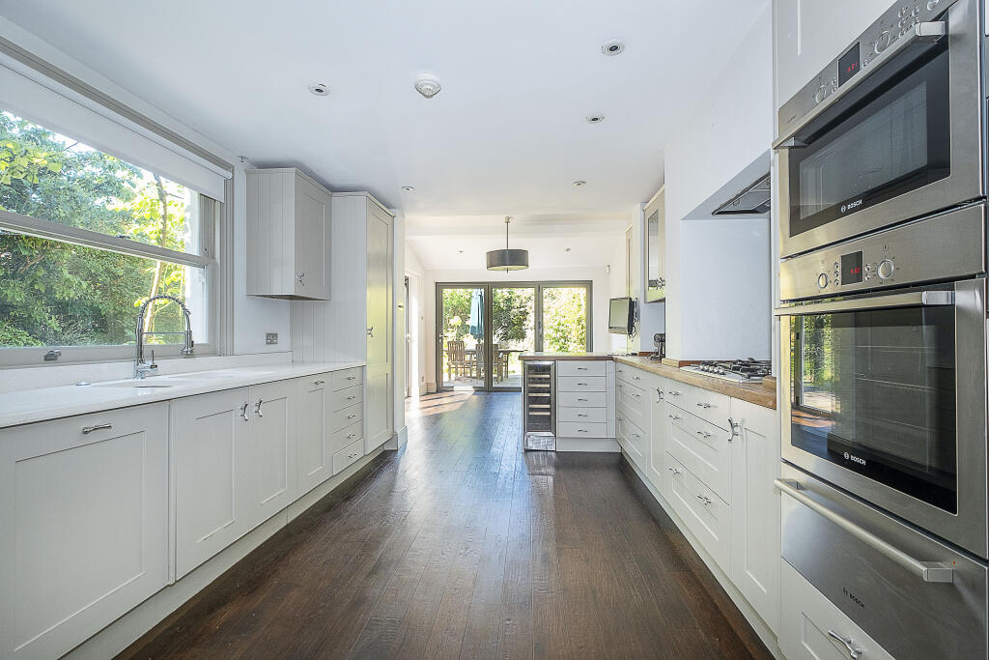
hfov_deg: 100.4
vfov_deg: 77.3
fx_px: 412
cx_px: 494
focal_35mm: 15
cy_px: 330
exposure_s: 1/30
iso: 250
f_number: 4.5
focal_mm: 10
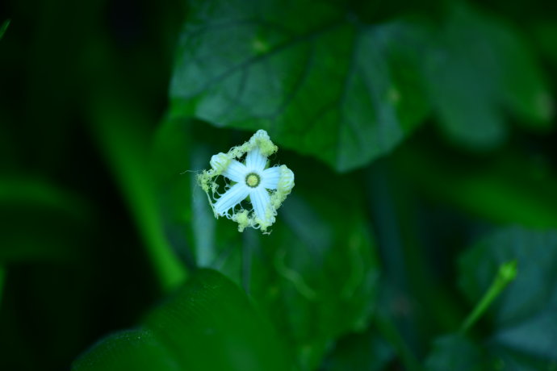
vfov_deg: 13.0
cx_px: 278
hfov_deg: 19.5
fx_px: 1624
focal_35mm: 105
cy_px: 186
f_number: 4
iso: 200
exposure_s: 1/160
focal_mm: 105
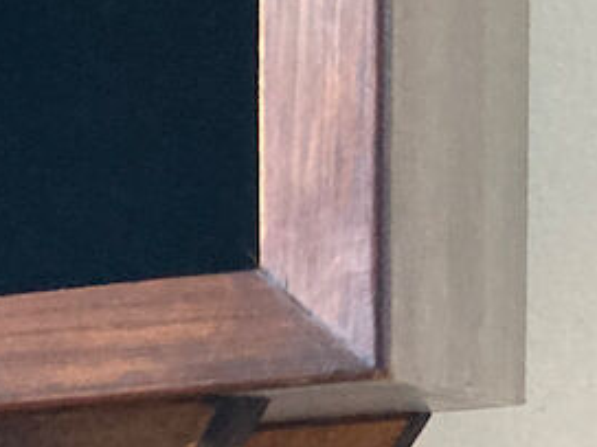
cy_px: 852
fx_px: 2277
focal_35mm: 132
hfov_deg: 12.4
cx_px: -751
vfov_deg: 10.4
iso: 250
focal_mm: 3.99
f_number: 1.8
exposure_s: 1/60
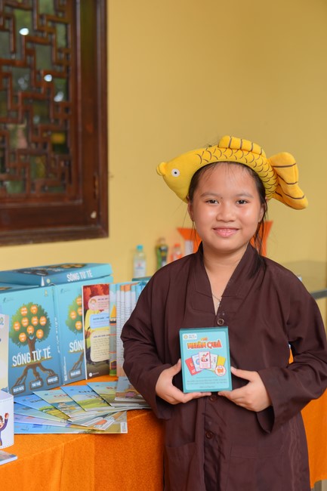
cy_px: 246
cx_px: 164
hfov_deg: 24.2
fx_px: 763
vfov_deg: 35.6
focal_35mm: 56
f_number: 3.5
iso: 160
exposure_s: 1/100
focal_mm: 56
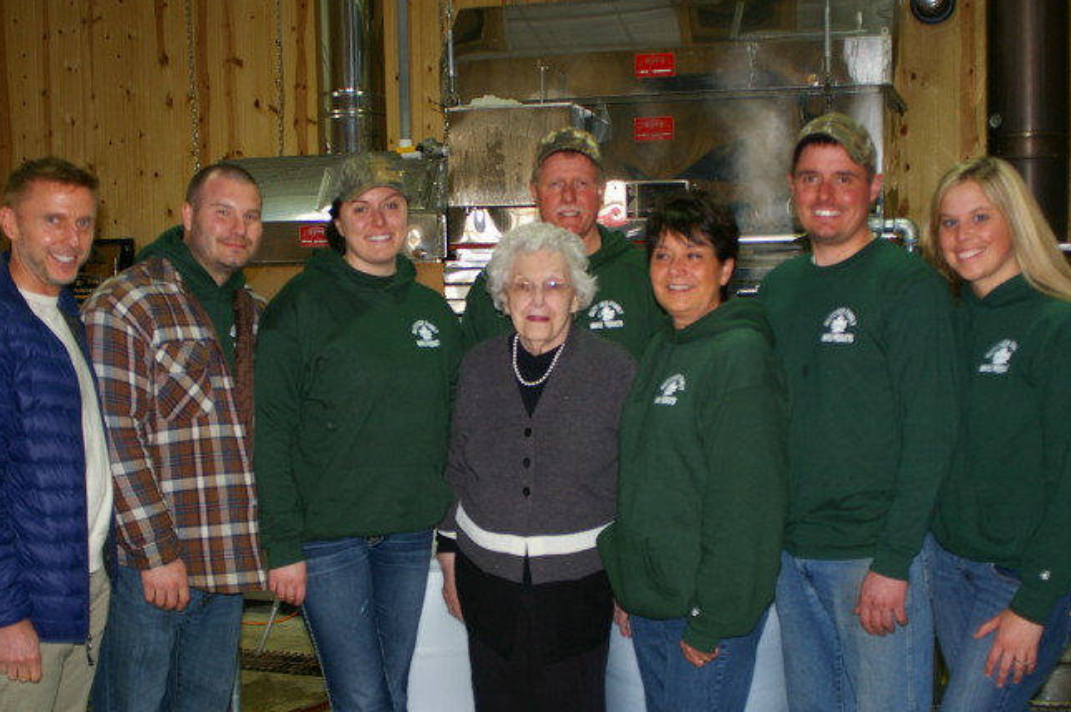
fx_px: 1397
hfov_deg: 41.9
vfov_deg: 28.6
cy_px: 367
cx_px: 535
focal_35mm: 47
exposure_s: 1/45
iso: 200
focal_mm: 28
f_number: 4
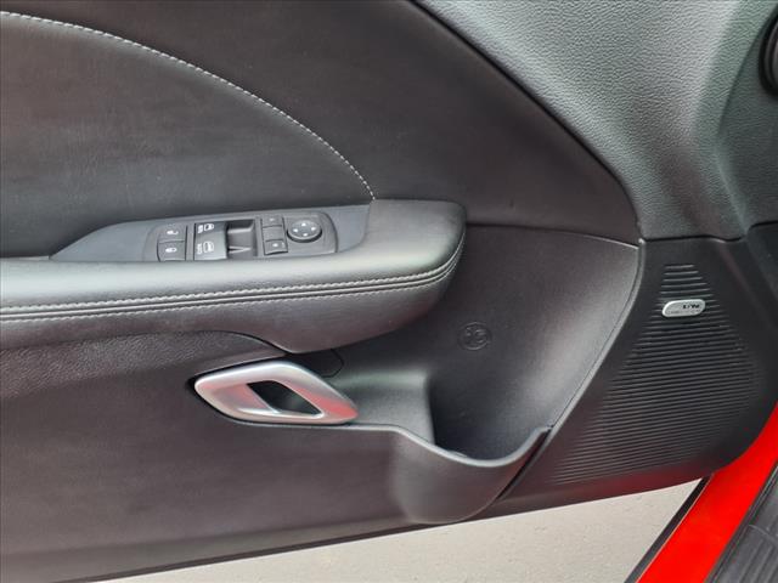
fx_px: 607
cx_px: 389
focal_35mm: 27
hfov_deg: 65.3
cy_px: 292
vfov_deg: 51.4
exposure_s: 1/40
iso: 50
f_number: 1.9
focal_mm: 3.58
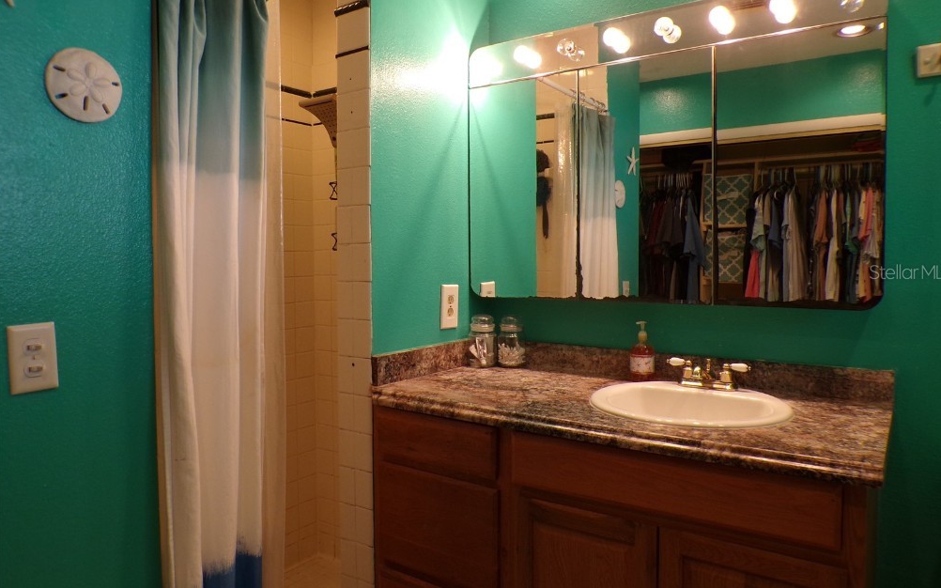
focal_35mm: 26
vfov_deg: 47.5
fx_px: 667
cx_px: 477
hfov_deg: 70.4
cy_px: 271
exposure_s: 1/34
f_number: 3
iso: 182
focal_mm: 4.3
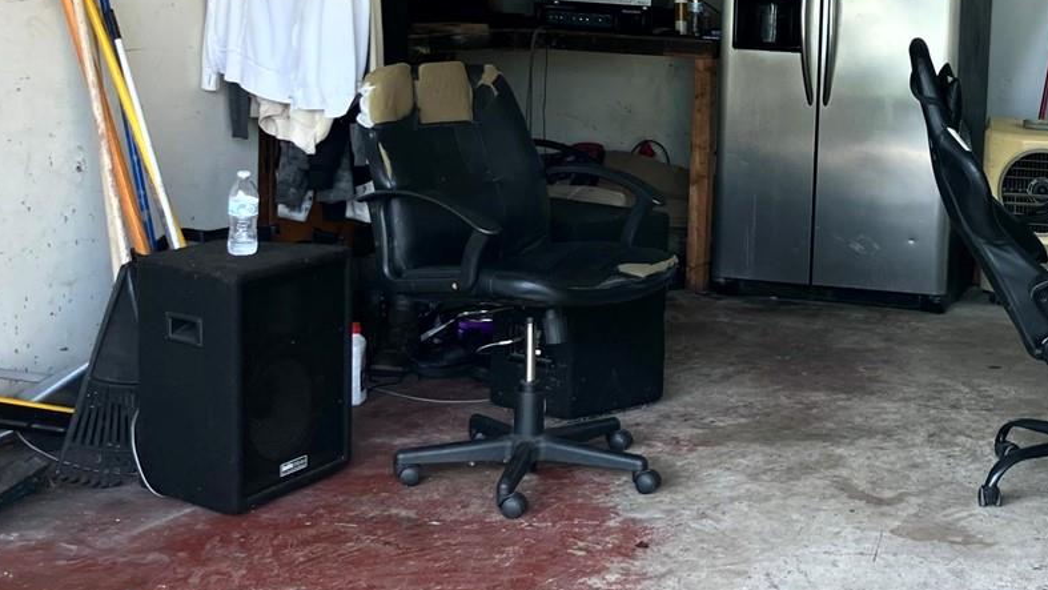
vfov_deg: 19.2
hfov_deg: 32.1
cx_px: 950
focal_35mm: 62
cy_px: 119
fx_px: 1723
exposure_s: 1/122
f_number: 1.8
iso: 25
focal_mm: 3.99
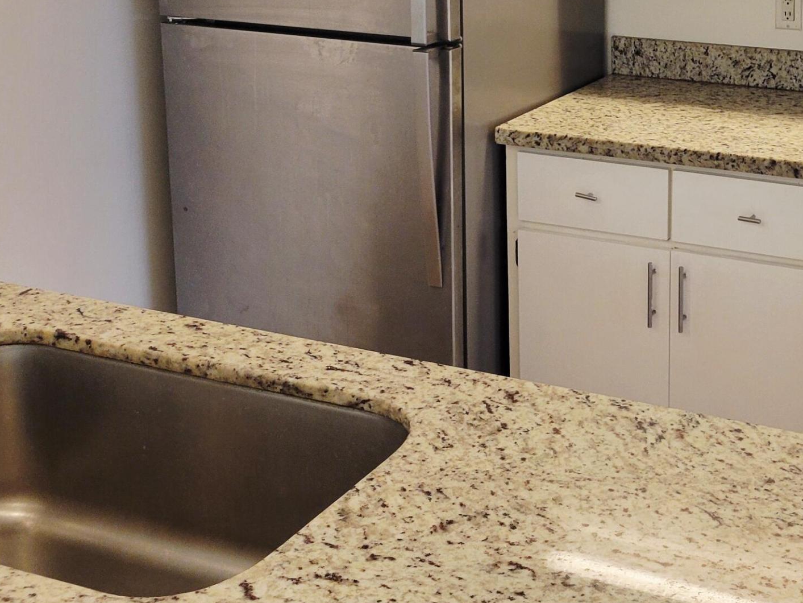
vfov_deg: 26.8
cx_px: 704
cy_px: 91
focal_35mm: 53
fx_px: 1230
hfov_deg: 34.4
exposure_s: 1/120
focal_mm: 5.4
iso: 200
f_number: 1.8
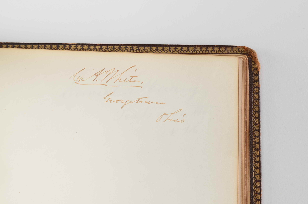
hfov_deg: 27.0
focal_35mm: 75
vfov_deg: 18.1
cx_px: 154
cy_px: 102
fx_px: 640
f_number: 9
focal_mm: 50
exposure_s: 1/100
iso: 100
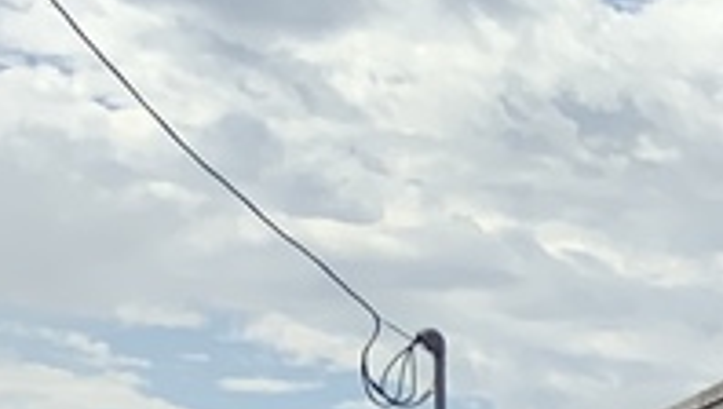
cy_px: 1256
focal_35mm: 163
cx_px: 1548
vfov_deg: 6.7
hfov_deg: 11.6
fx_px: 3129
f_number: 1.8
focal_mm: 3
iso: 16
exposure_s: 1/2538
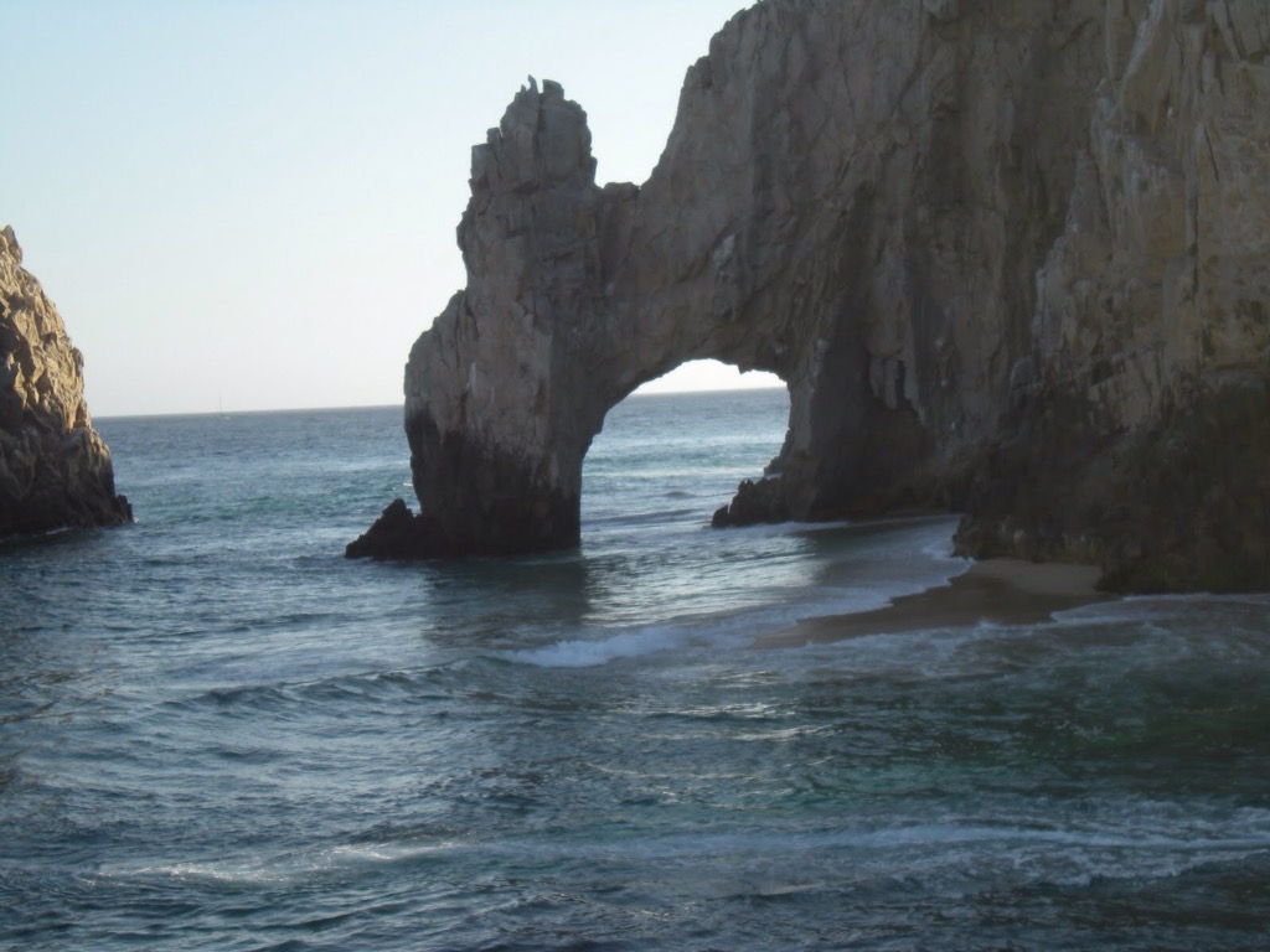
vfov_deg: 19.9
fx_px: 2715
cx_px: 635
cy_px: 476
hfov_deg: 26.3
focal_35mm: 74
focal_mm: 12.3
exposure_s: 1/167
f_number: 6.5
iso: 64
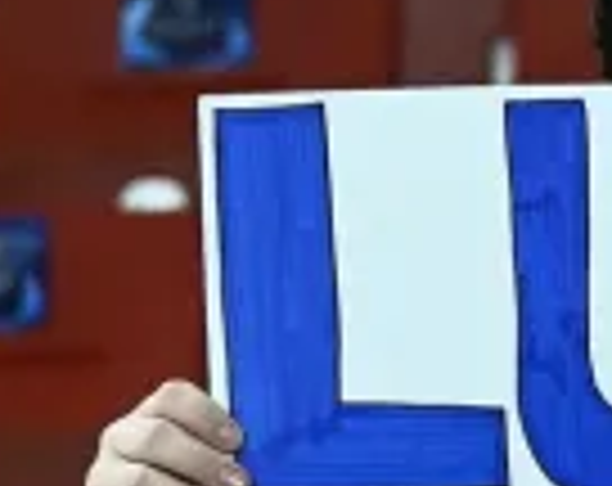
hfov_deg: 3.9
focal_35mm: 484
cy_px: 529
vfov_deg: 3.2
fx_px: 8742
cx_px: 1611
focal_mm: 92
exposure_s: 1/2000
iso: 4000
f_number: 4
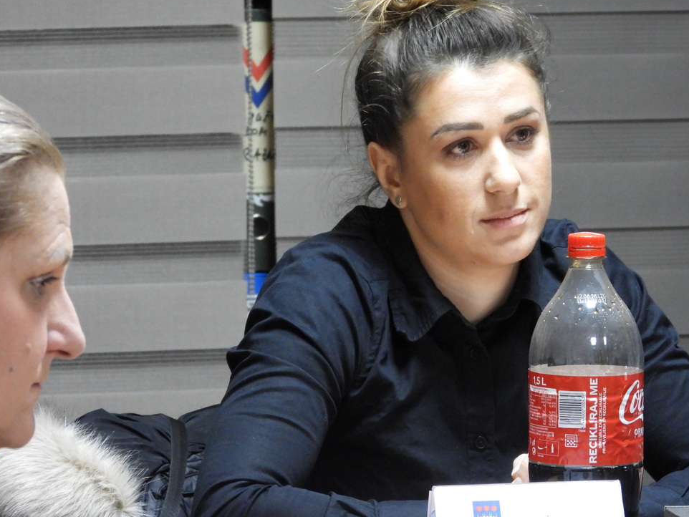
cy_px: 198
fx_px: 6331
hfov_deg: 6.2
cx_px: 425
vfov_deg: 4.7
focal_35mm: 318
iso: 800
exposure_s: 1/15
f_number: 4.5
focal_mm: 45.8
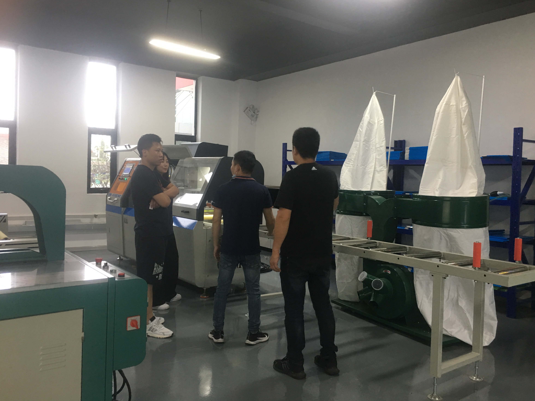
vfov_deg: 46.8
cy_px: 194
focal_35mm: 30
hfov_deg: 60.0
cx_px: 276
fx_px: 464
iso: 64
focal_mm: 4.15
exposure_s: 1/17
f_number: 2.2
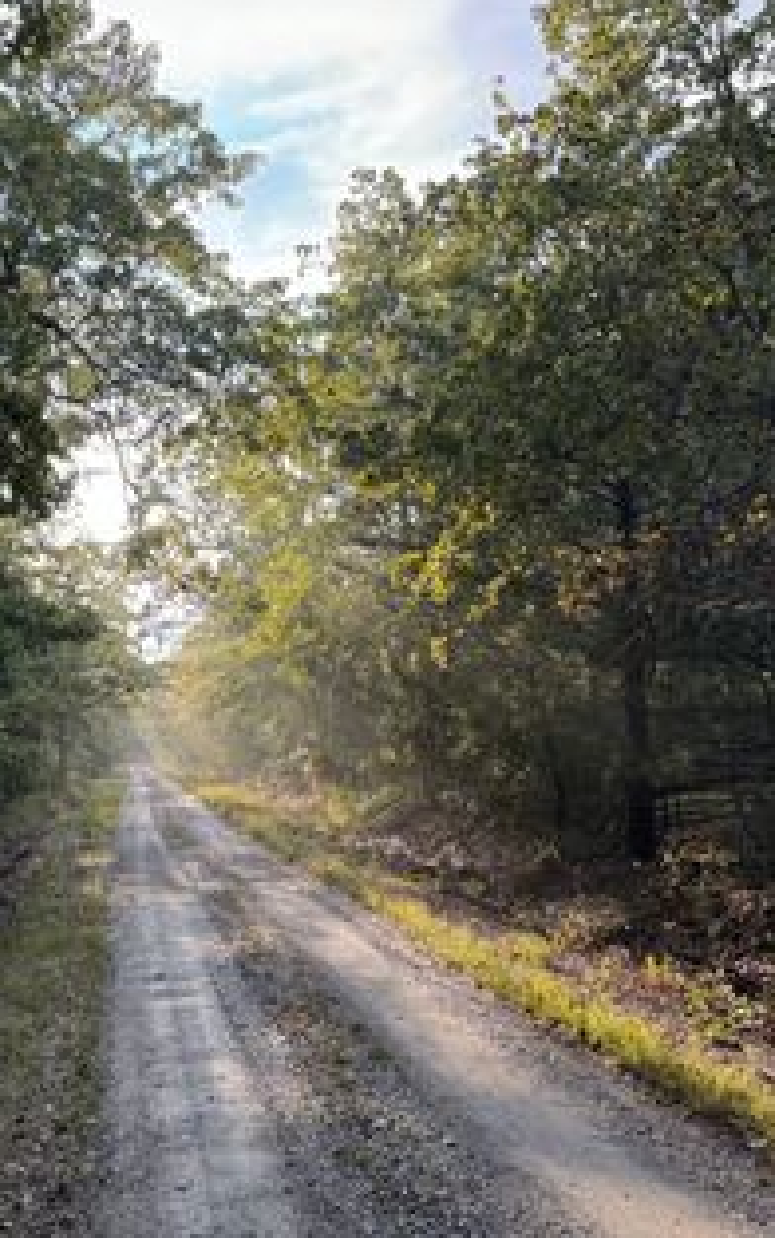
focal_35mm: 35
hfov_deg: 35.7
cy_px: 615
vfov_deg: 55.3
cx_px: 212
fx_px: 1181
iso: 80
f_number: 1.78
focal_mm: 6.76
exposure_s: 1/678
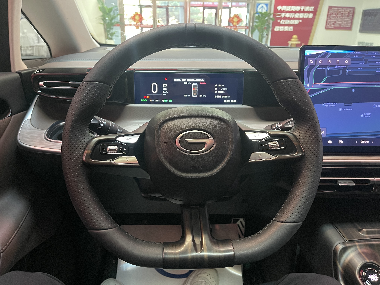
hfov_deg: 69.4
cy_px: 142
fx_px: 274
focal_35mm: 25
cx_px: 190
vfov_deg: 54.9
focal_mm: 5.1
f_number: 1.6
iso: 500
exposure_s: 1/33
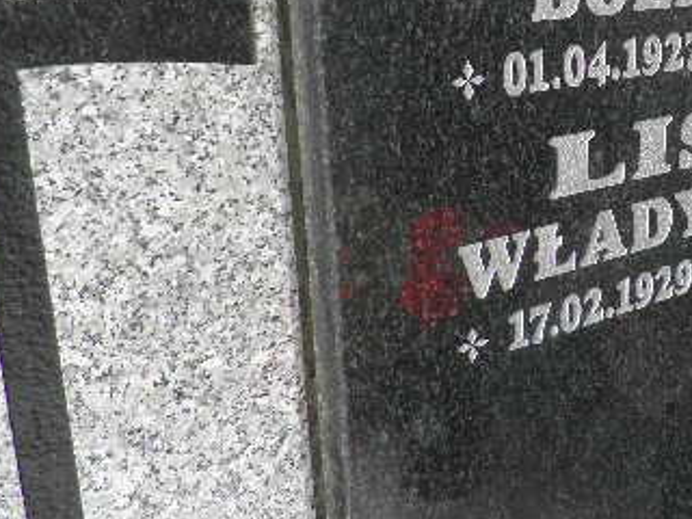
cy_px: 108
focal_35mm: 48
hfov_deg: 36.4
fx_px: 960
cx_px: 662
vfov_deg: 29.6
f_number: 3.3
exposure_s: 1/80
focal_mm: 4.3
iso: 64
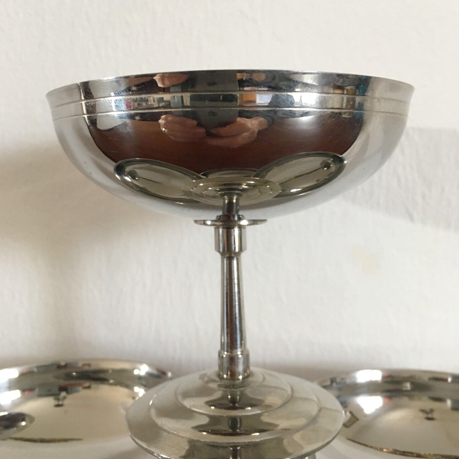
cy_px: 224
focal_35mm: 35
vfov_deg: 47.2
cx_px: 231
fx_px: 525
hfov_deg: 47.2
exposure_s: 1/33
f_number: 2.2
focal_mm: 4.15
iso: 160
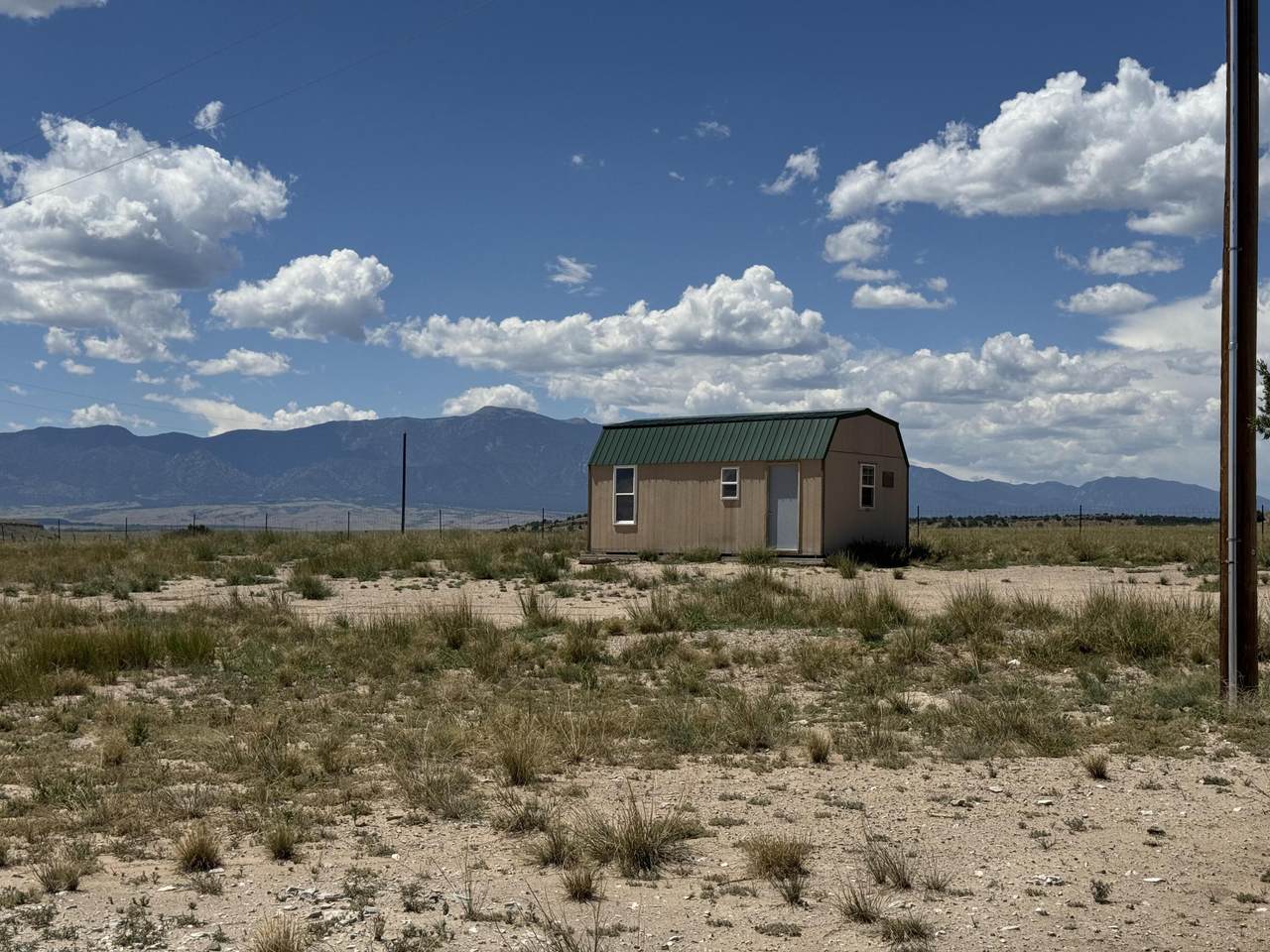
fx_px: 1761
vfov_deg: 30.3
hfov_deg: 39.7
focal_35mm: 48
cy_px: 476
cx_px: 635
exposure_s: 1/10526
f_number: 1.78
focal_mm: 6.76
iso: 64
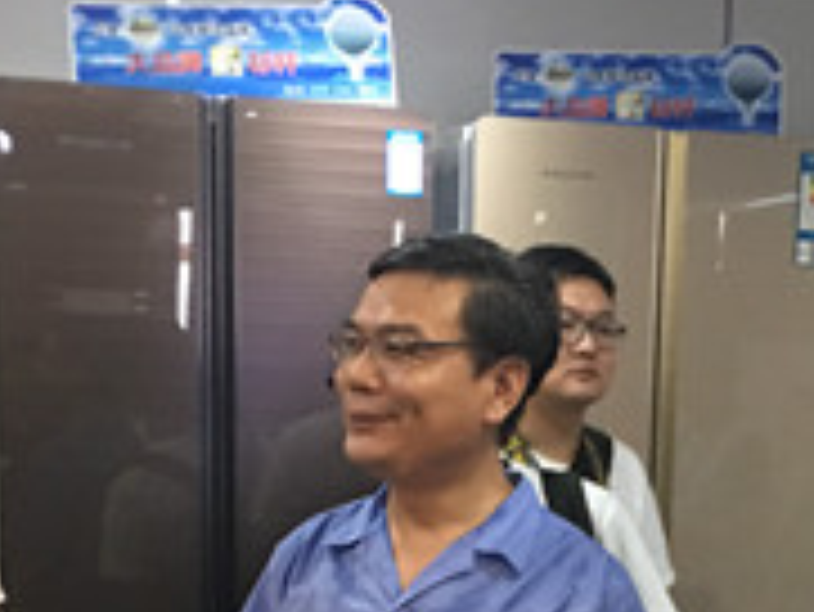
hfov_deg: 22.1
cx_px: 544
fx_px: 2071
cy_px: 864
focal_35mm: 88
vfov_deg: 15.7
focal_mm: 4.15
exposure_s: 1/17
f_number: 2.2
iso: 125
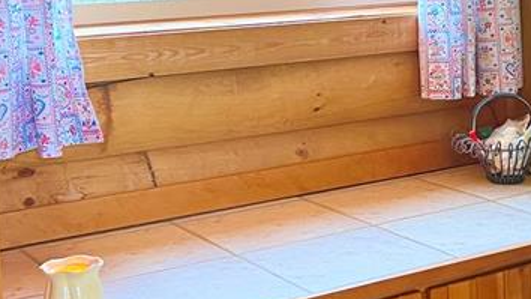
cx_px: 500
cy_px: 70
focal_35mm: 82
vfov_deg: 14.7
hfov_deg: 25.0
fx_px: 1154
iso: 160
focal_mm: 5.7
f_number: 1.5
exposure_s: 1/60
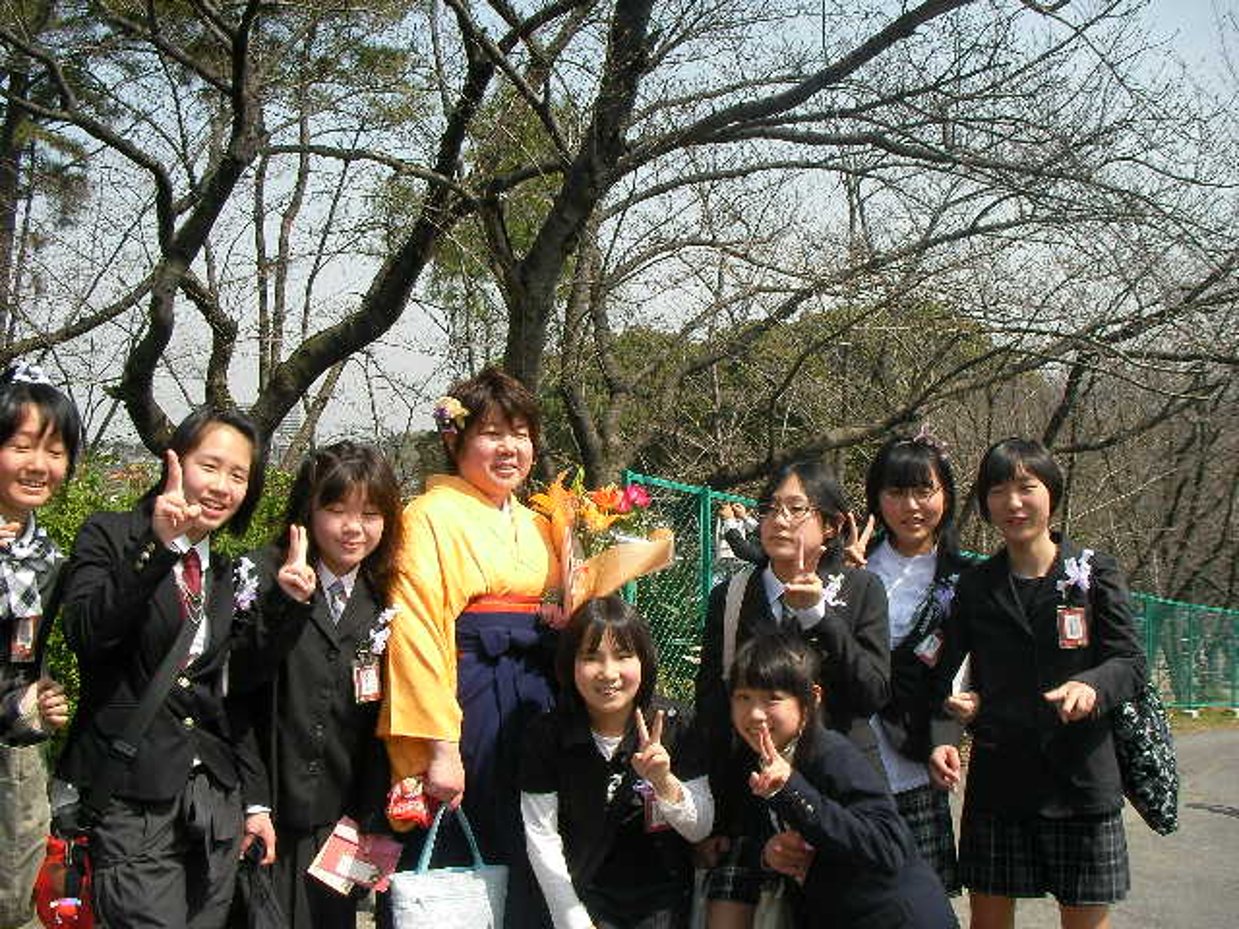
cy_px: 464
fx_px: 1360
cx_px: 620
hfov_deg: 49.0
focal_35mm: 38
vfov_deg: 37.7
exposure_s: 1/375
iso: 50
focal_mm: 6.3
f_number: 4.5
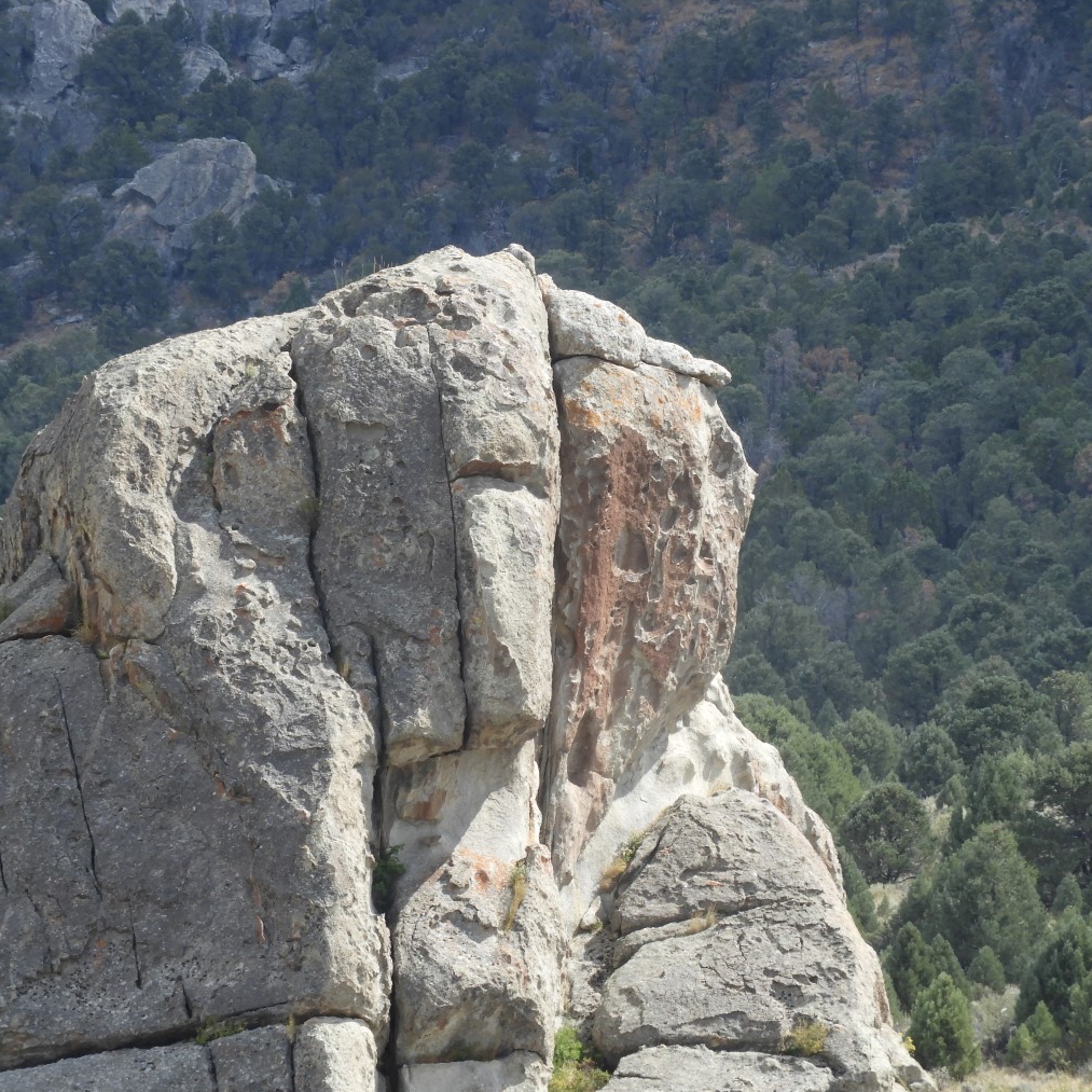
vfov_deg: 4.6
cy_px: 562
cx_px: 502
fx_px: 13455
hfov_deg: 4.6
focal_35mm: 377
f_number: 5.5
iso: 100
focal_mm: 53.7
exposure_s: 1/250
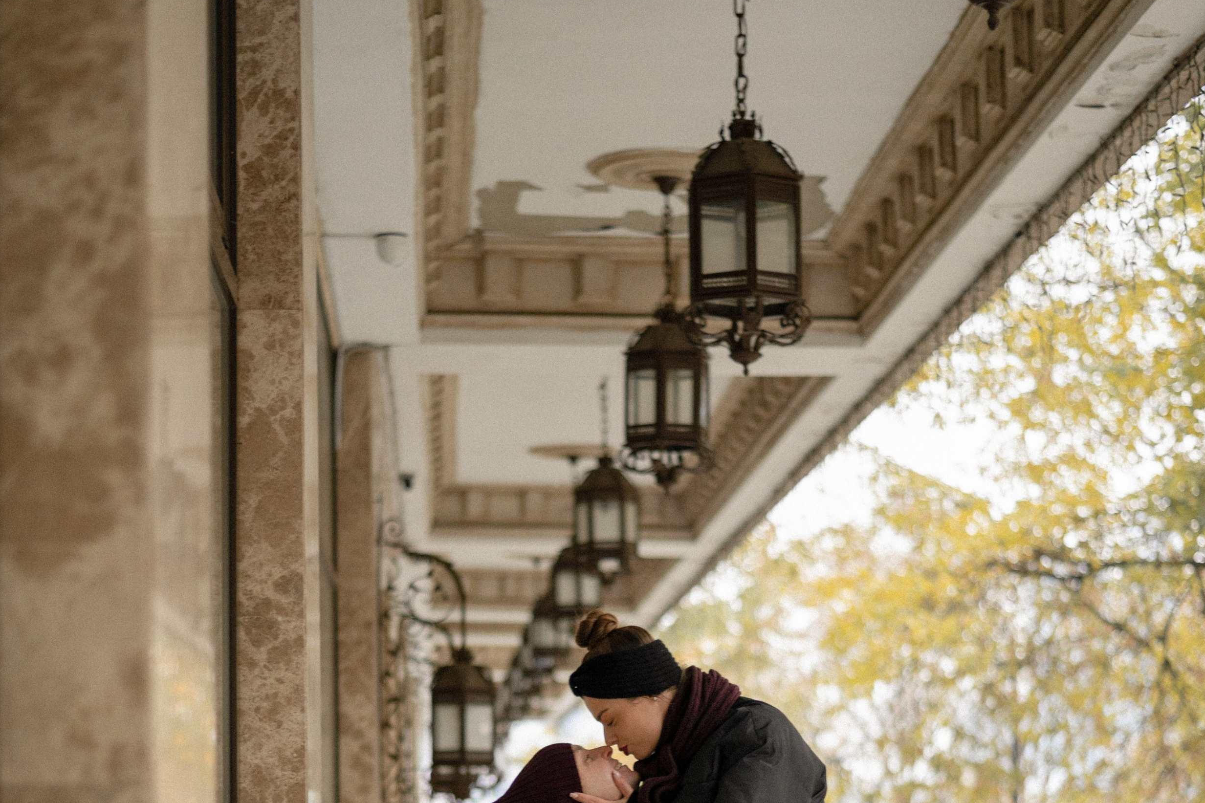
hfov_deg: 26.0
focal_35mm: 78
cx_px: 591
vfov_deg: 17.1
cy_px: 778
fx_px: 2610
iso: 500
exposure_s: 1/160
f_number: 1.8
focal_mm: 50
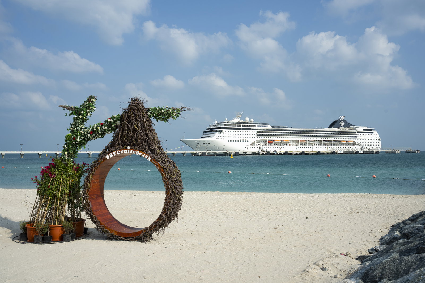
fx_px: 413
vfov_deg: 37.9
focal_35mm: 35
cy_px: 142
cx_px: 212
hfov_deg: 54.4
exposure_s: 1/200
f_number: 11
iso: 200
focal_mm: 35
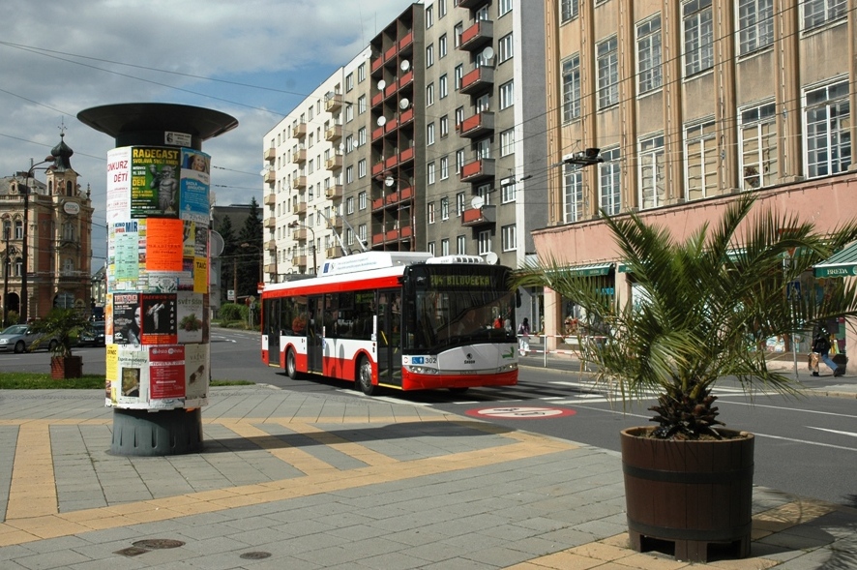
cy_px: 285
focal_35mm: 38
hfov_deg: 51.3
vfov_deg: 35.4
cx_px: 428
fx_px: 892
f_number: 7.1
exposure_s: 1/1000
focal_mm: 25
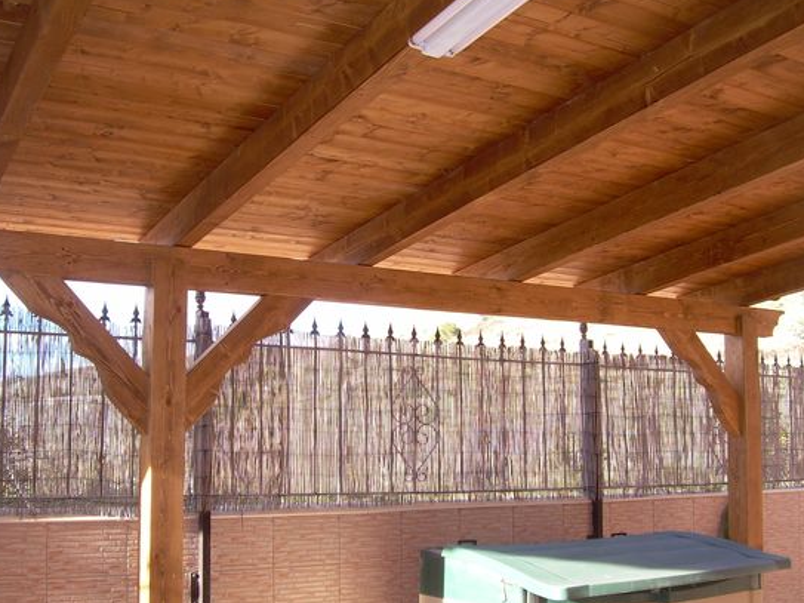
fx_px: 975
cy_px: 314
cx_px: 376
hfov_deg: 44.8
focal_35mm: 42
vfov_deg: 34.3
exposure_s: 1/115
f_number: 2.8
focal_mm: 6.3
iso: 50
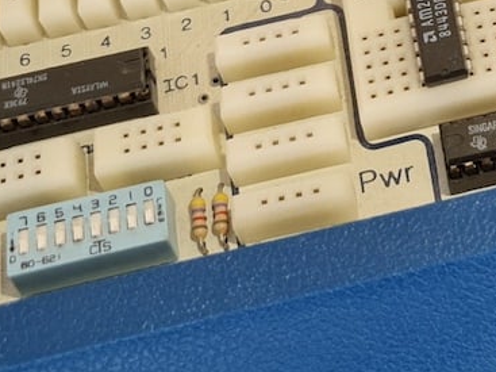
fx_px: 1561
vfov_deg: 12.6
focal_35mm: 109
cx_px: 635
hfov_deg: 17.0
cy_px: -254
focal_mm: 7
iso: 250
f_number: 1.8
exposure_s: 1/100
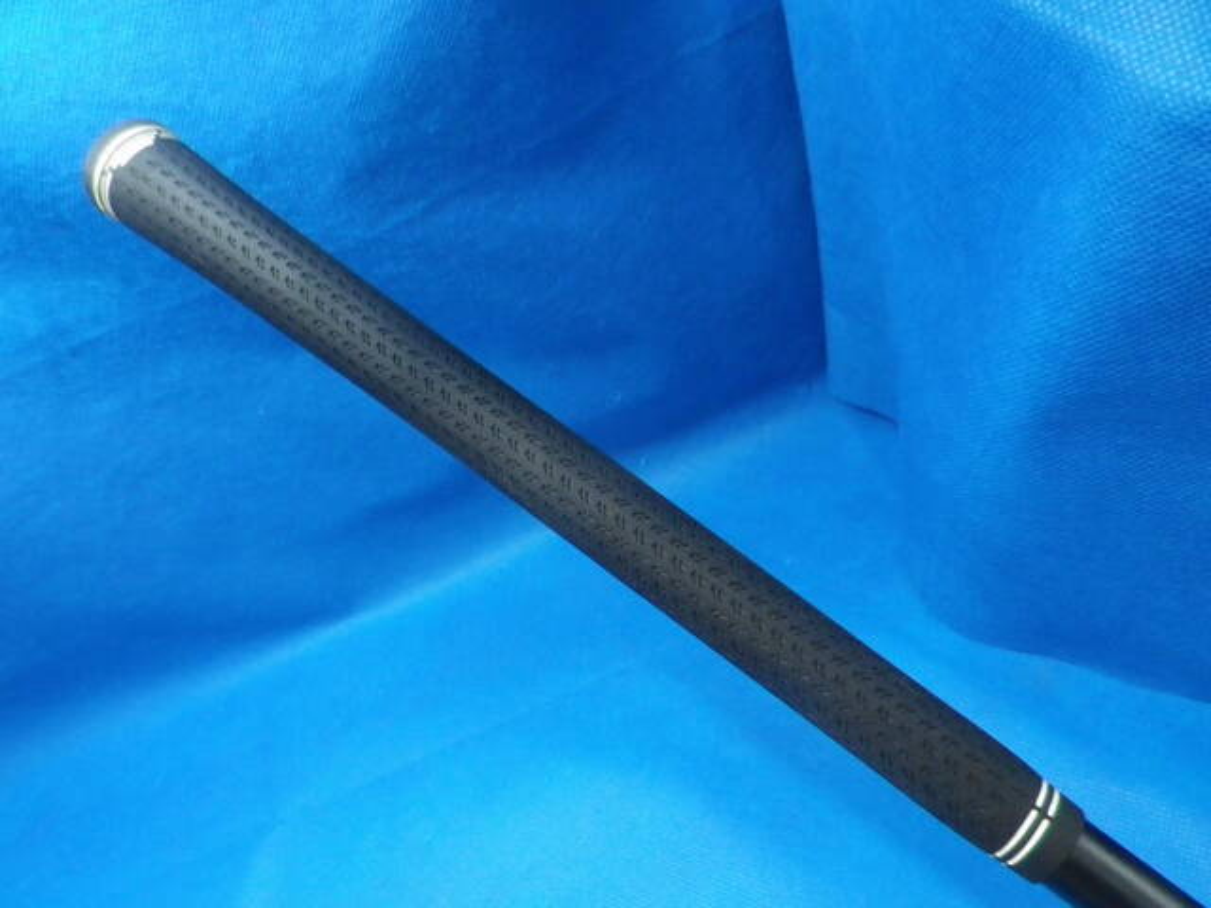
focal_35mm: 25
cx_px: 606
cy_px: 454
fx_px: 875
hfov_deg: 69.4
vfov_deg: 54.9
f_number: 3.5
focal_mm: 4.5
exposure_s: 1/25
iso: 400
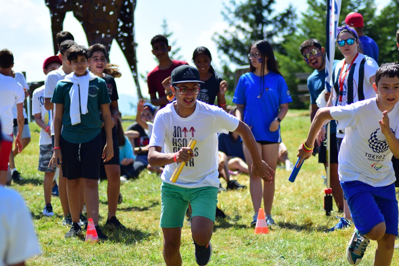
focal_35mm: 180
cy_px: 133
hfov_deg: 11.4
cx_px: 200
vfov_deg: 7.6
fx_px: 1995
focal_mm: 120
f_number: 4.2
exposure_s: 1/1250
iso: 250
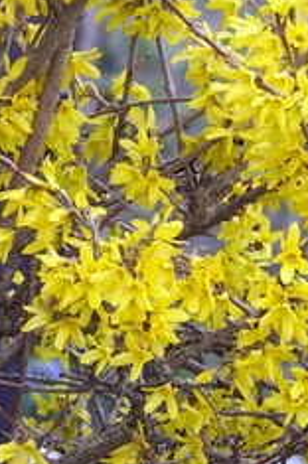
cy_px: 332
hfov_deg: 3.4
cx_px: 83
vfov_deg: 5.1
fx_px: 5251
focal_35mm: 408
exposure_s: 1/160
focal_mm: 29.8
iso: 64
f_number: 3.2
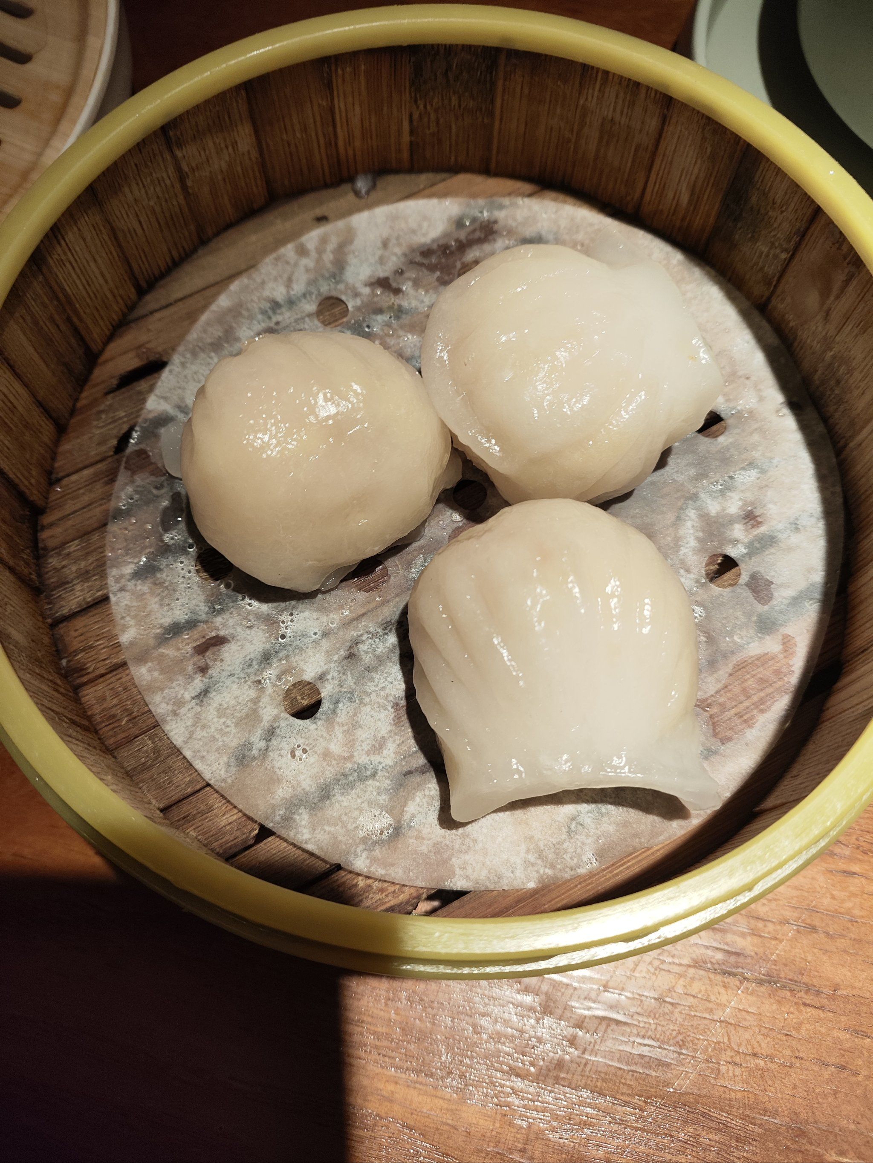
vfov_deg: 69.4
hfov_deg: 54.9
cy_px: 582
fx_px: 840
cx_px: 436
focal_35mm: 25
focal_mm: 4.71
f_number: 1.79
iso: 104
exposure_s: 1/50
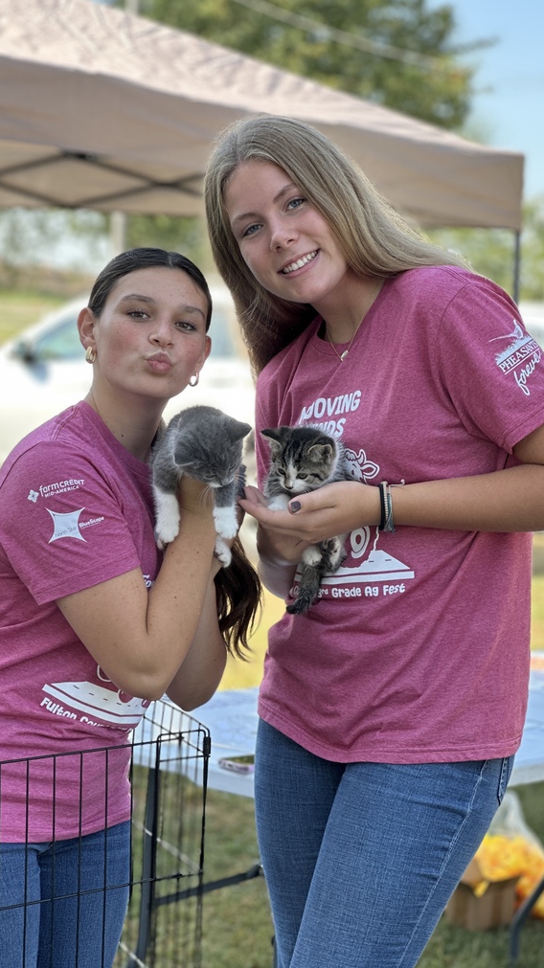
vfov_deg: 25.0
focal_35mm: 85
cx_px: 256
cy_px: 481
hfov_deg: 14.2
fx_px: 2182
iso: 40
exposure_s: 1/135
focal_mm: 9
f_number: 2.8
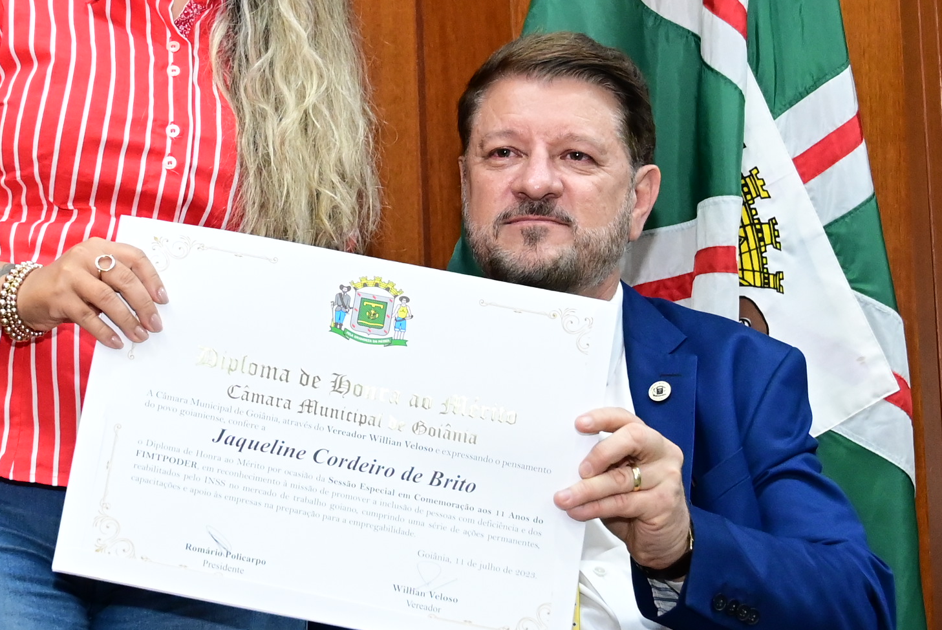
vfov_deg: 13.6
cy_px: 254
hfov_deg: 20.1
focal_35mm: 101
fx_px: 2645
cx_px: 316
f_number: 4
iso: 3200
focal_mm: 33.5
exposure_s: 1/125
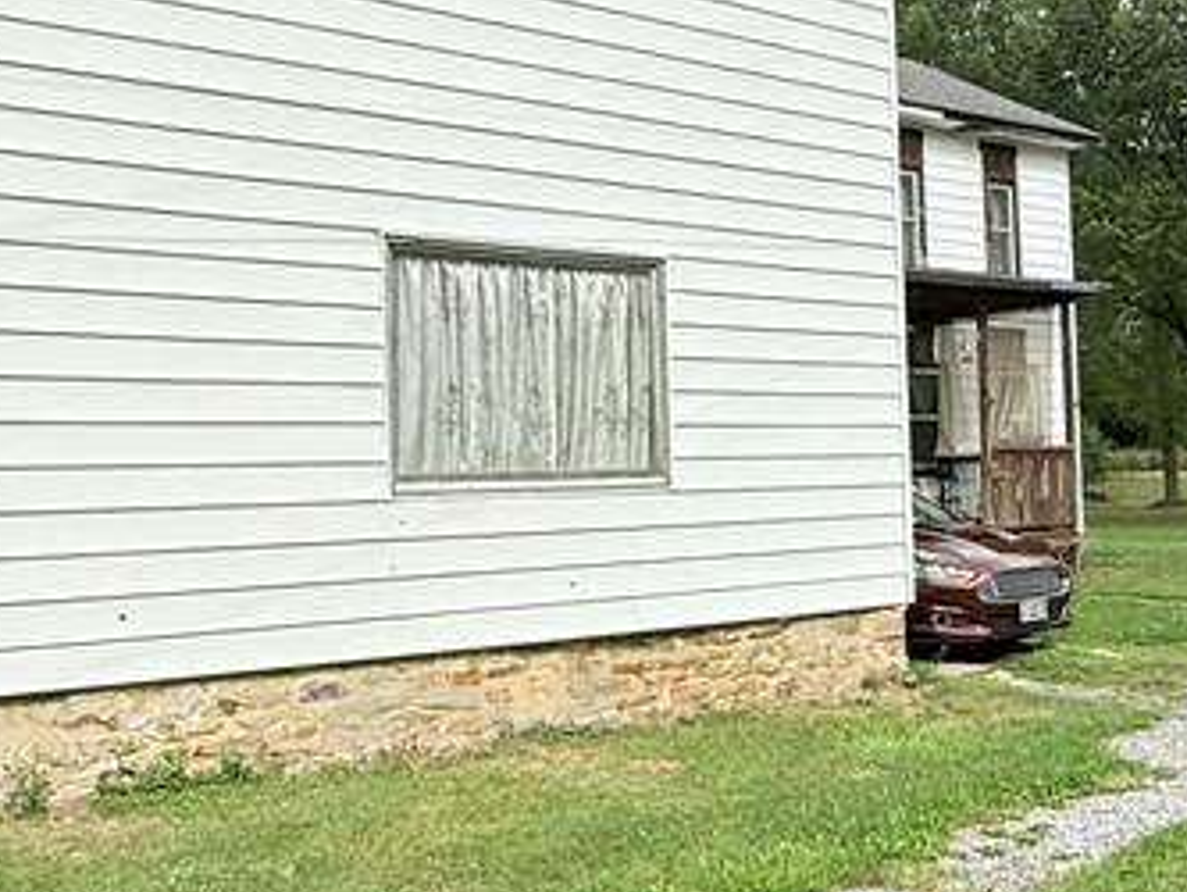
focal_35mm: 43
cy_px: 489
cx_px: 542
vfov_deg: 33.6
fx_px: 1475
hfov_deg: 43.8
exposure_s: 1/1848
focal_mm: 2.22
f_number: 2.2
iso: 50
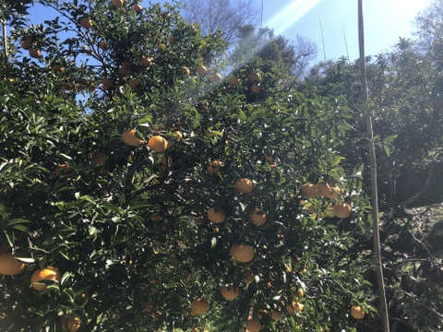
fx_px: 358
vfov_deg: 49.7
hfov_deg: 63.4
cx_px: 222
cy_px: 166
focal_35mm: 28
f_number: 1.8
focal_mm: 3.99
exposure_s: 1/666
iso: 20
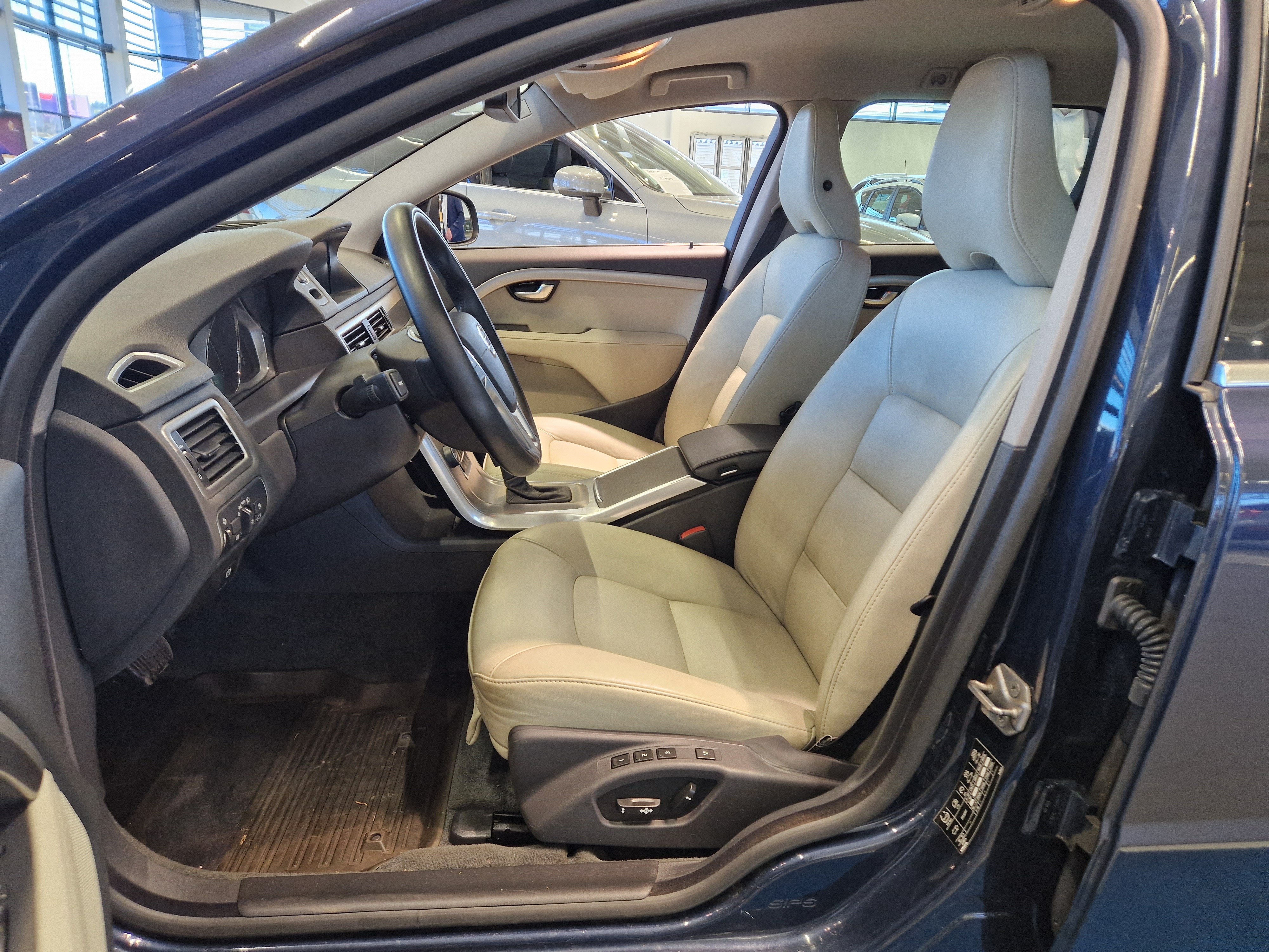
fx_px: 843
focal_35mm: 23
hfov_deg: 73.9
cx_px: 634
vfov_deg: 58.9
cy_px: 476
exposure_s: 1/100
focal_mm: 5.4
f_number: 1.8
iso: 160
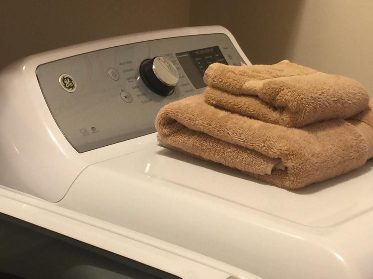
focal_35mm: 84
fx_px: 905
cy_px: 106
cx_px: 119
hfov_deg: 23.2
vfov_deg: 17.5
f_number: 2.2
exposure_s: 1/15
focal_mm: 4.15
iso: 40
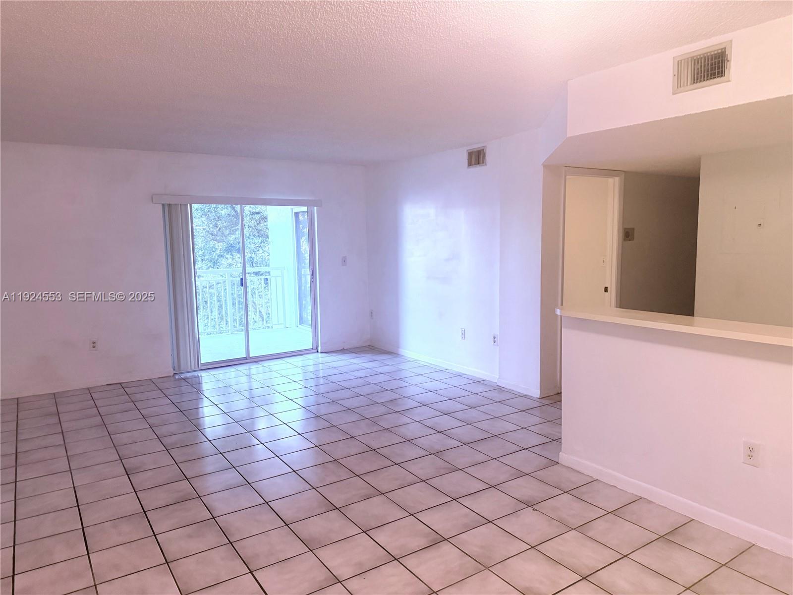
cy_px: 298
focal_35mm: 24
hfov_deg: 71.6
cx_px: 396
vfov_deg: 56.8
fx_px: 550
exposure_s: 1/60
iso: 400
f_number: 1.78
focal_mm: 6.76
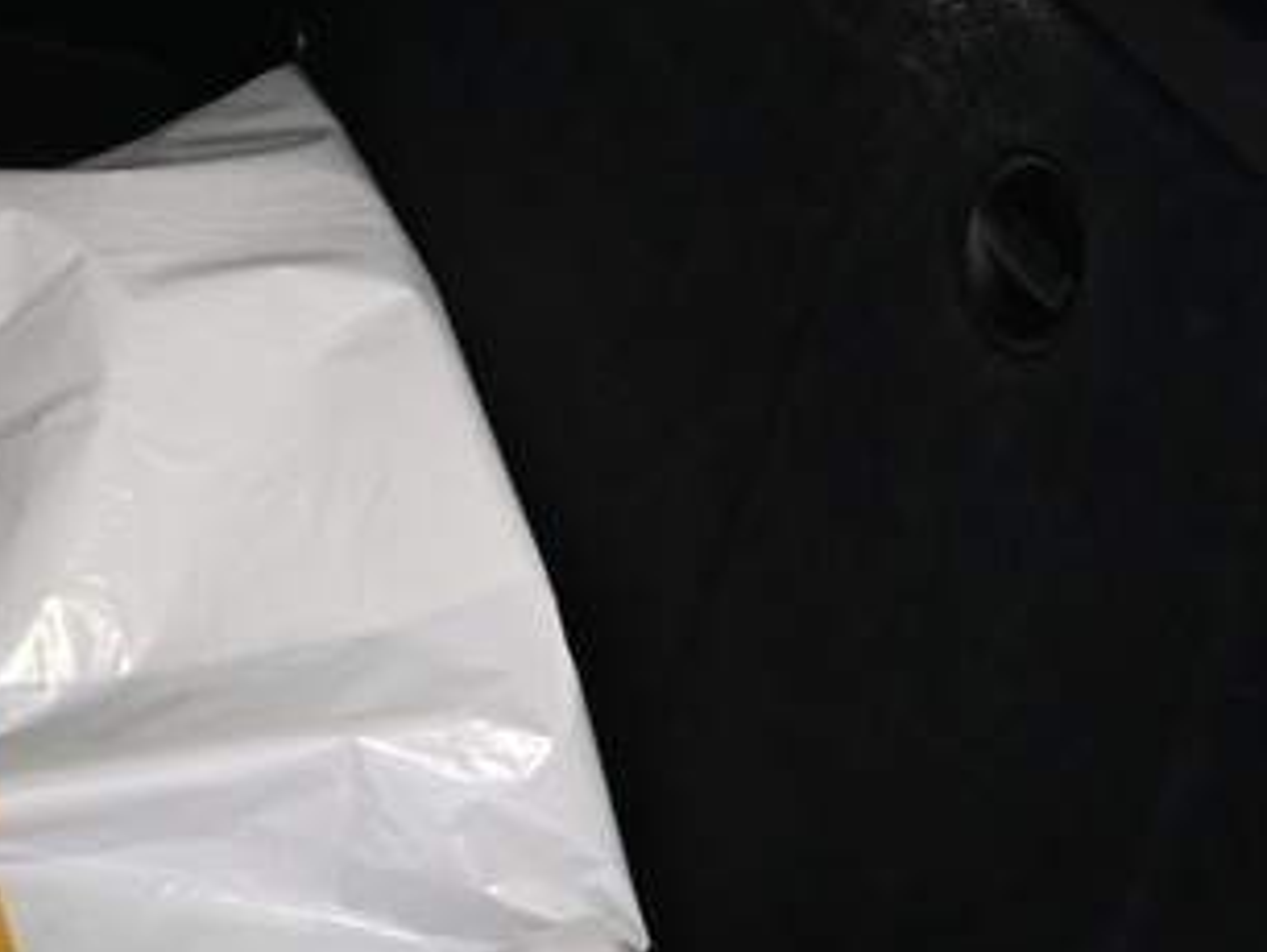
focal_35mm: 122
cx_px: -1250
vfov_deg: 12.1
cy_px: 224
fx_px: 4469
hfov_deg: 13.8
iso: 1600
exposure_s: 1/30
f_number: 3.5
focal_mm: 16
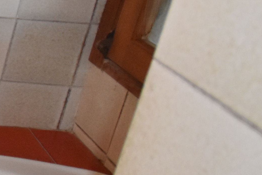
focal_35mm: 86
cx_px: -353
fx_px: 626
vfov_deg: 15.8
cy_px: 48
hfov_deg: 15.1
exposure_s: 1/60
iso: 1800
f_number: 4.5
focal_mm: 10
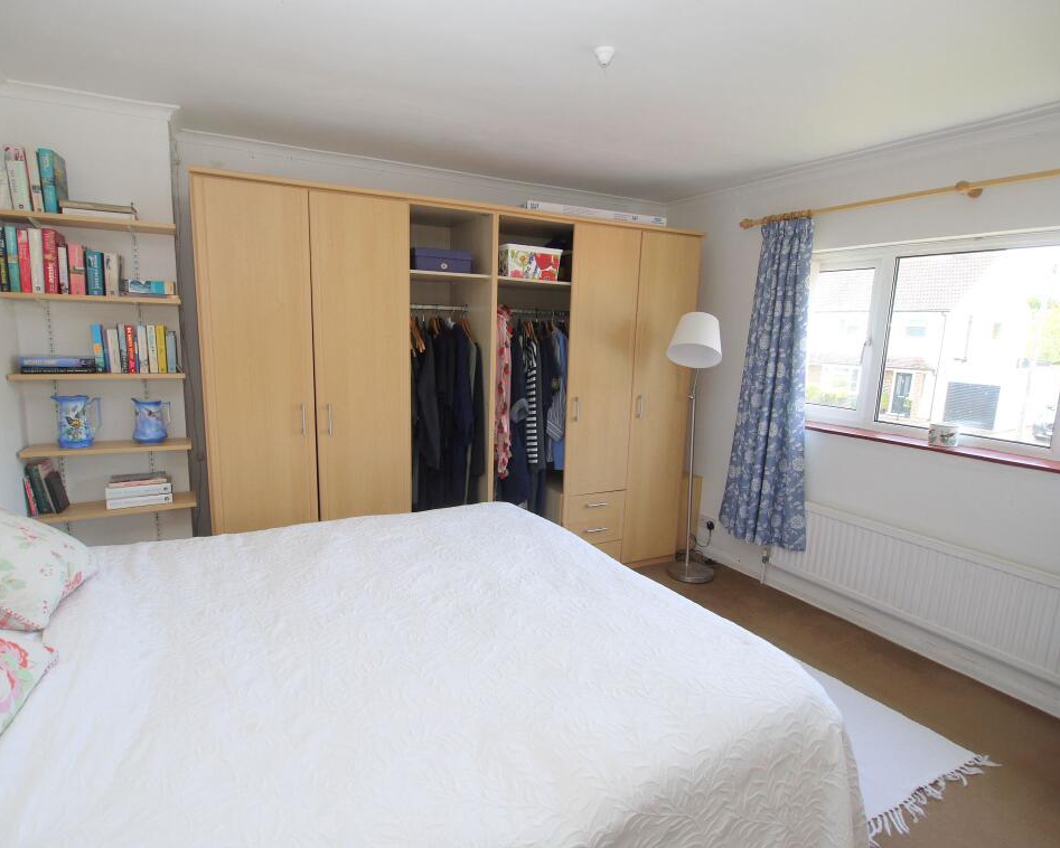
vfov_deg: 70.9
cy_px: 428
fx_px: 596
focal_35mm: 19
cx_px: 516
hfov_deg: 83.3
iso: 100
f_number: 4
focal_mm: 9
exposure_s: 1/60
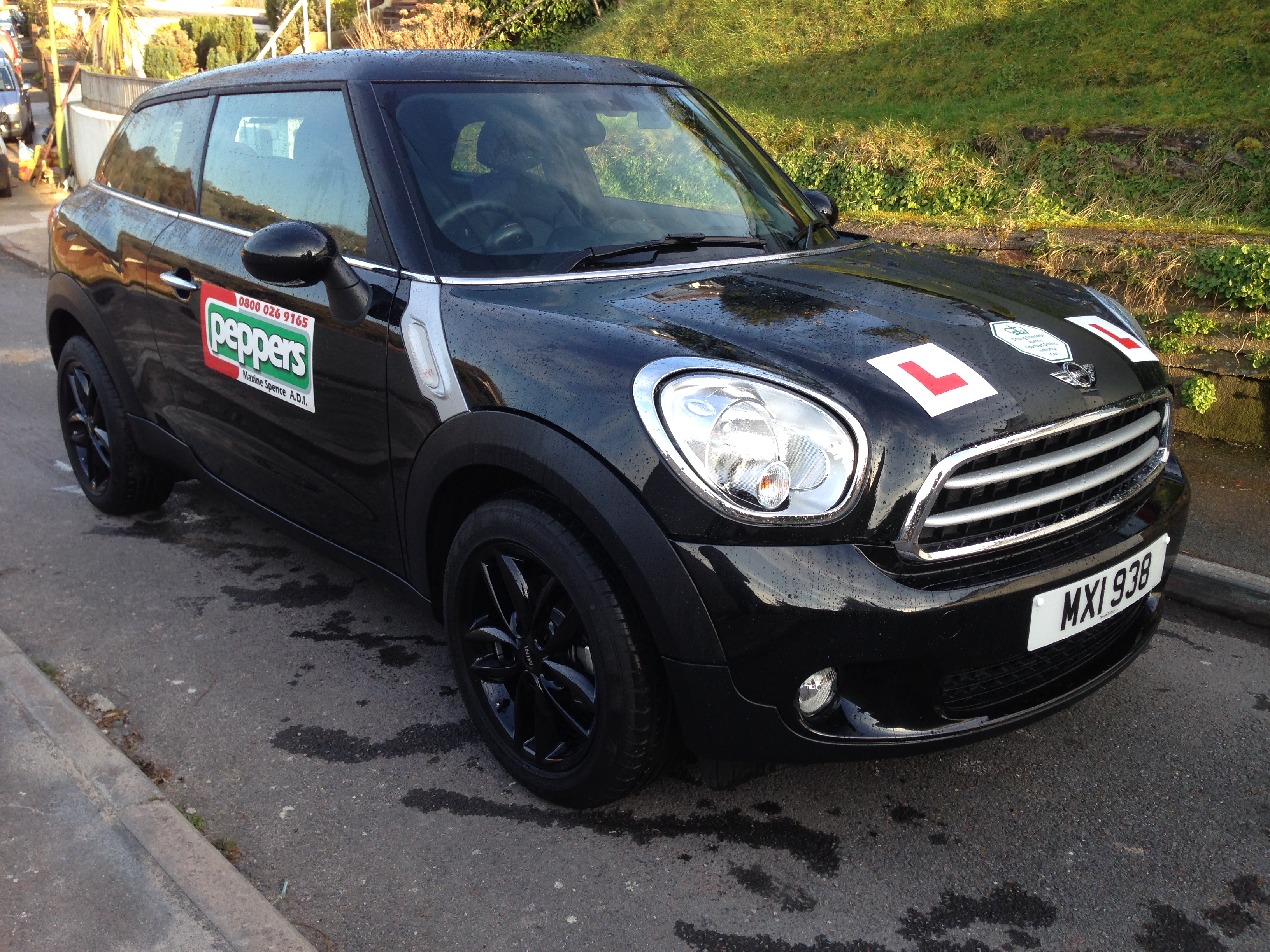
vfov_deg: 42.9
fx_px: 1211
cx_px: 635
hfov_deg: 55.4
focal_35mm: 33
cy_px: 476
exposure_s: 1/176
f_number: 2.4
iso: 50
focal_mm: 4.12
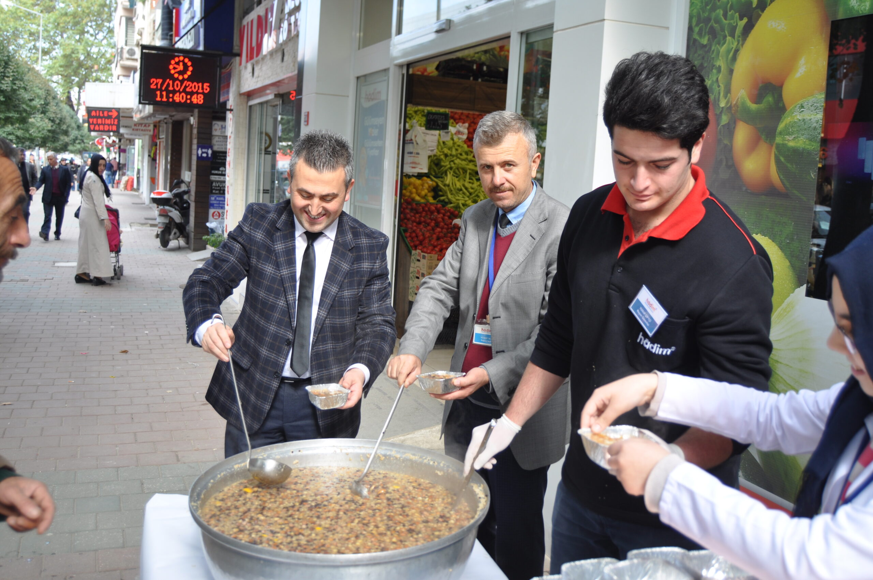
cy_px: 290
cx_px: 436
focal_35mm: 36
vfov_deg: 36.8
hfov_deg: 53.2
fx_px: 872
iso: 200
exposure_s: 1/125
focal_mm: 24
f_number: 5.6
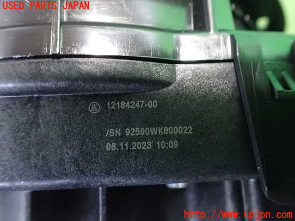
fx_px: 256
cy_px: 110
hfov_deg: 60.0
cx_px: 148
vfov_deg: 46.8
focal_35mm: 30
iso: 1600
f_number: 2.3
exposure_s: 1/25
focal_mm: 5.4
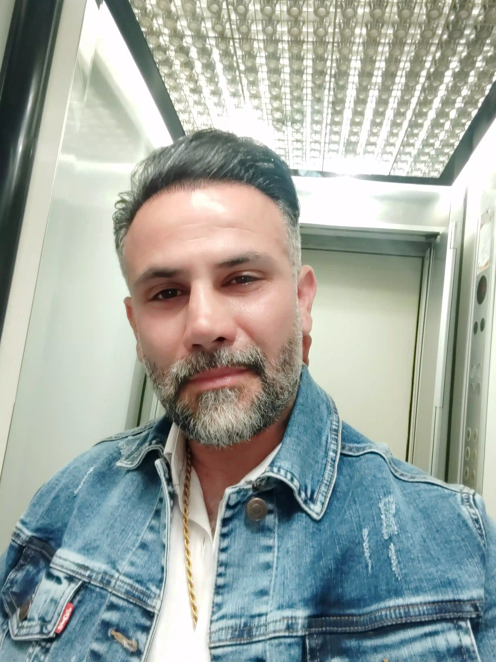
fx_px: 363
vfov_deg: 84.7
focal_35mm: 19
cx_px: 248
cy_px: 331
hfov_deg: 68.7
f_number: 2.2
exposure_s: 1/25
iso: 2975
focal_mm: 2.87
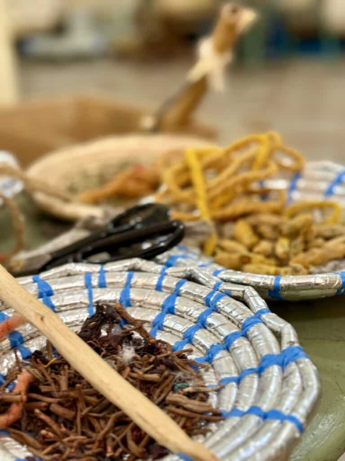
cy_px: 230
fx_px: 638
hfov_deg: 30.3
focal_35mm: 48
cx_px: 172
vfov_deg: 39.7
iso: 125
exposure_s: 1/50
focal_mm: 6.76
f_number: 1.78
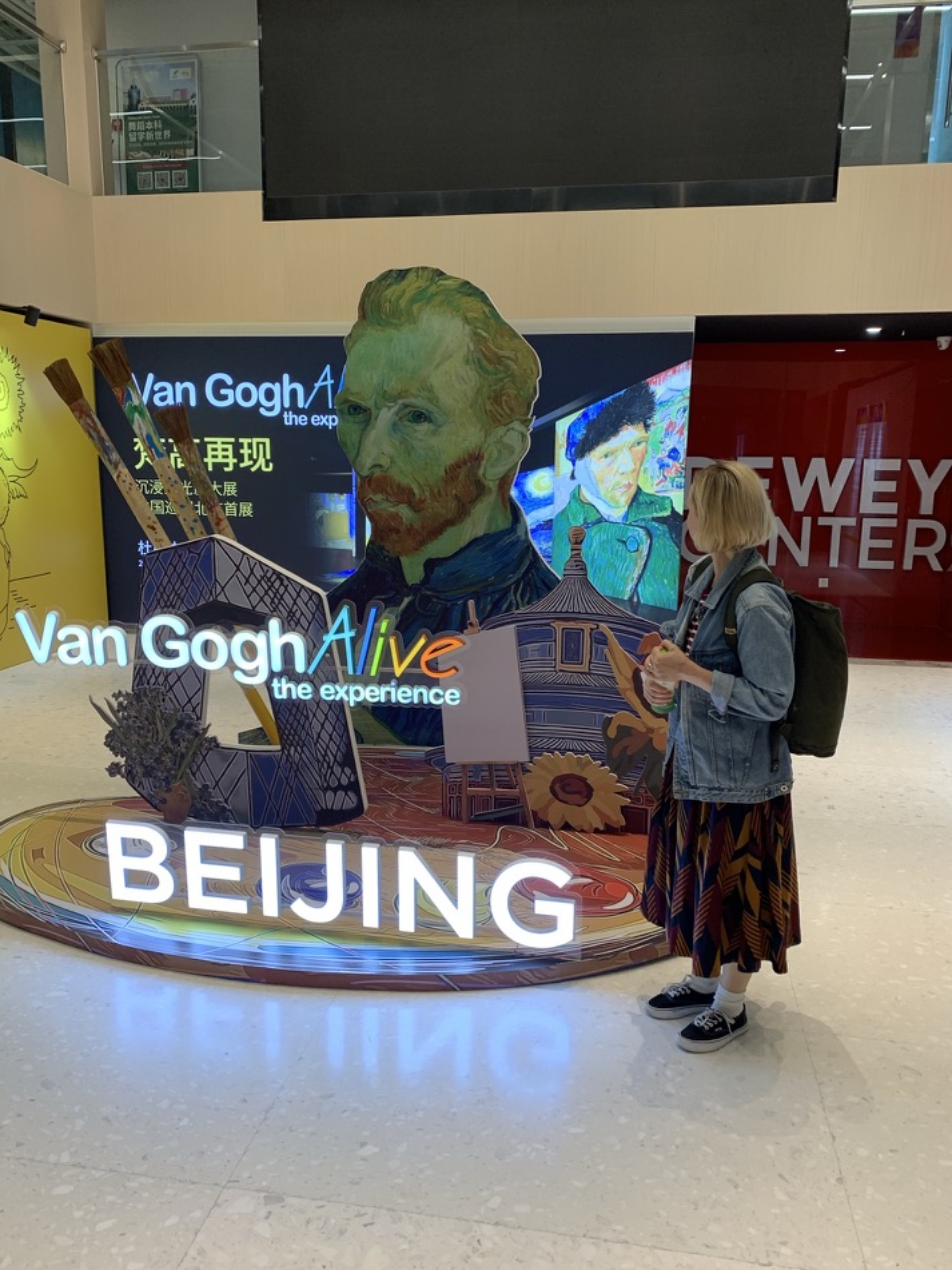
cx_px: 445
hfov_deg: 49.7
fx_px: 1027
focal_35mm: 28
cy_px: 658
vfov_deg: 63.4
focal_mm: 4.25
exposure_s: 1/121
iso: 64
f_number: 1.8
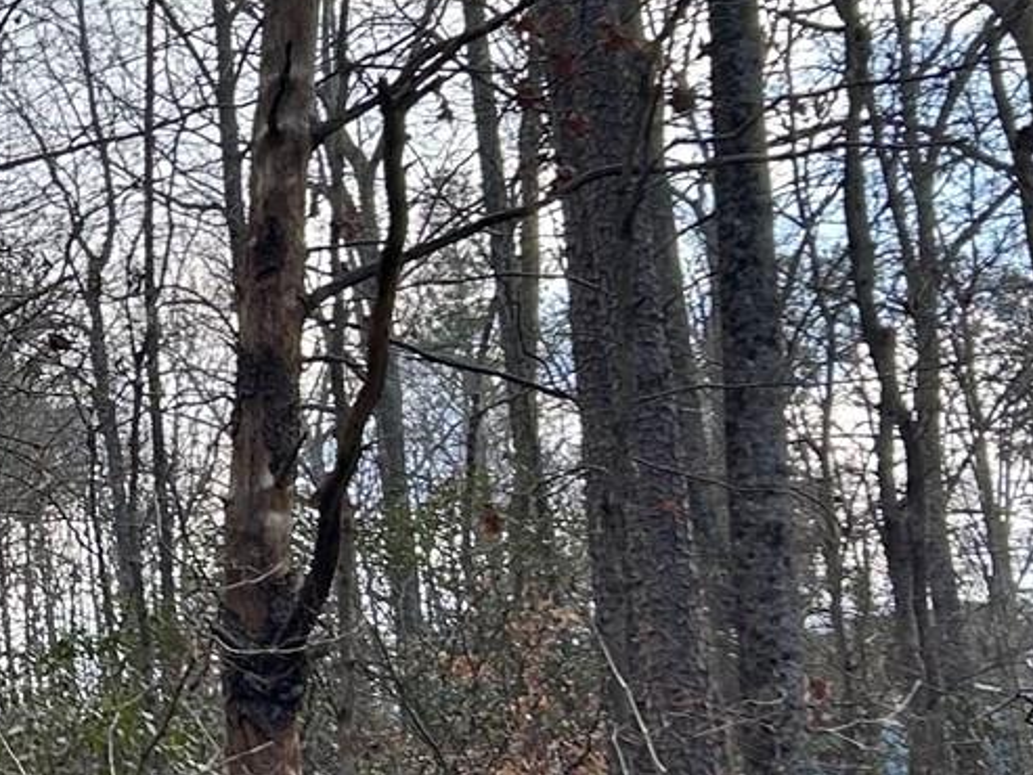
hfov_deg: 17.0
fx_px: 3224
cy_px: 475
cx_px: -367
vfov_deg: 13.7
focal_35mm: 108
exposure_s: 1/873
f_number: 1.5
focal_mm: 5.7
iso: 50
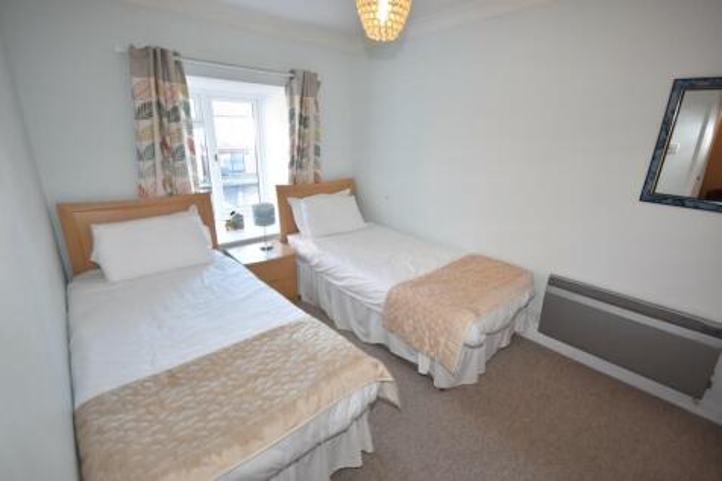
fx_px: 301
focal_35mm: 15
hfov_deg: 100.4
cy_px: 240
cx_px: 361
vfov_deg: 77.3
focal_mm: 10
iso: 640
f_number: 4
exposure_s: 1/60
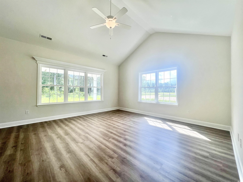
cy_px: 91
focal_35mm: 13
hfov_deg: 106.2
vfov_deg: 89.9
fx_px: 91
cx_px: 122
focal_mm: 1.57
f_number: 1.8
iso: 32
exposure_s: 1/197
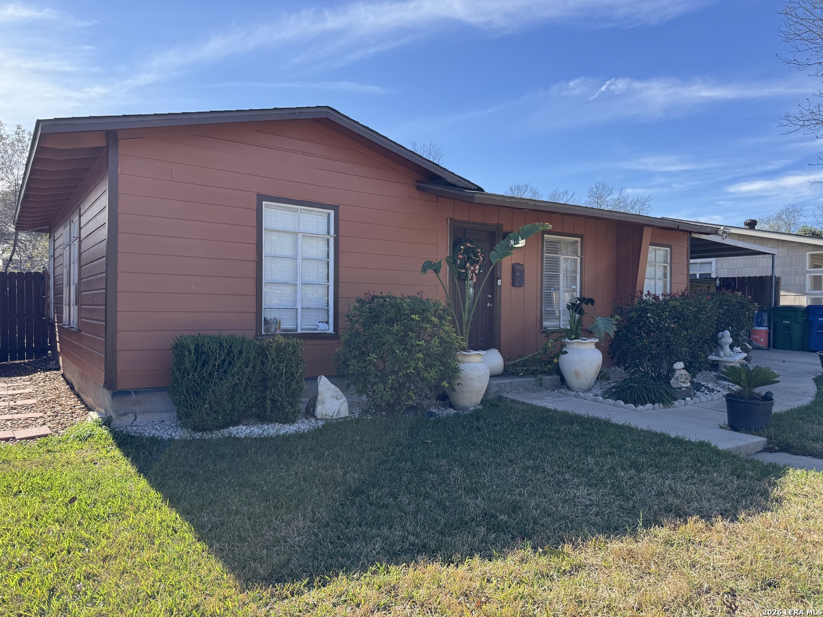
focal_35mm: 24
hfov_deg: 71.6
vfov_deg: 56.8
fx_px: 571
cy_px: 308
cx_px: 412
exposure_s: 1/2331
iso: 80
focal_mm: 6.76
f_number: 1.78
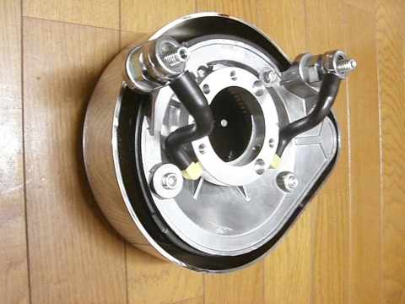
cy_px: 152
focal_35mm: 38
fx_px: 445
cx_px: 202
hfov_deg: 49.0
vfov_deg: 37.7
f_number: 2.7
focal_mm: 6.2
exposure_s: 1/15
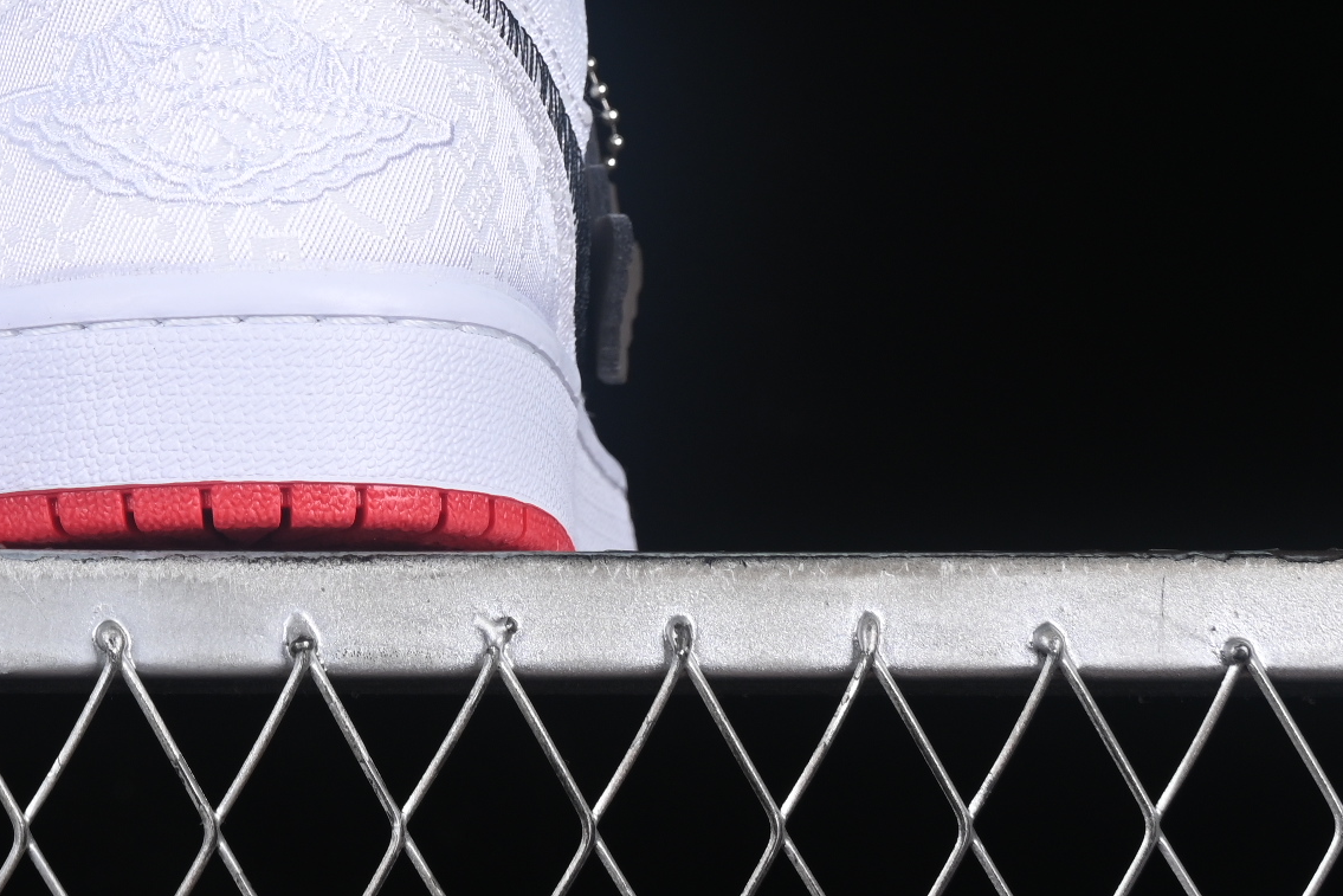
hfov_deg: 11.0
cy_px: -123
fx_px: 6865
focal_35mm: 184
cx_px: -98
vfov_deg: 7.4
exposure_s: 1/80
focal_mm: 50
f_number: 8
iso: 160
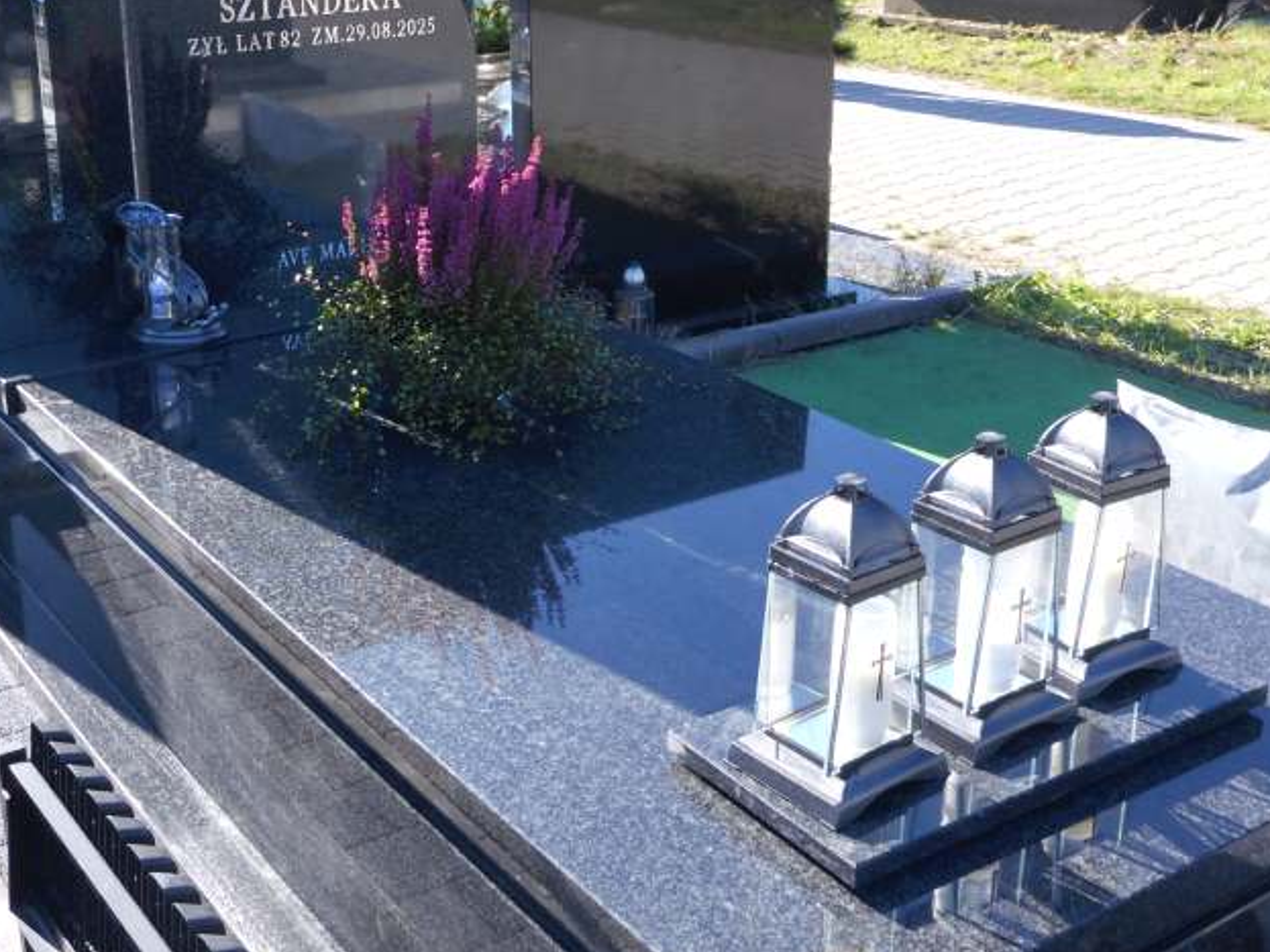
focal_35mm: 46
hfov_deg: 41.1
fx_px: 1687
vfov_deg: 31.4
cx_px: 530
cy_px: 351
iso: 80
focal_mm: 4.9
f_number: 3.3
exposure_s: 1/200
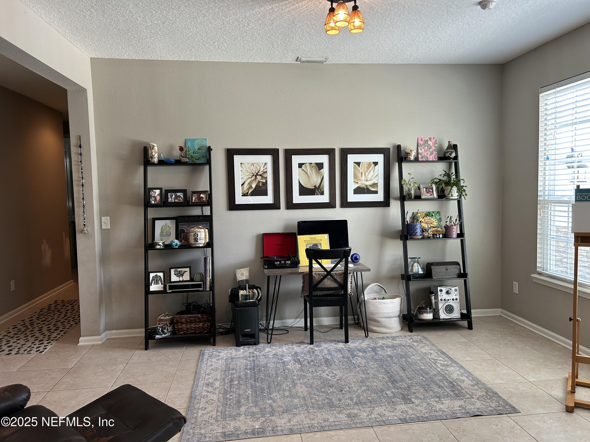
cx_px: 295
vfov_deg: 53.1
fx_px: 443
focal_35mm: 26
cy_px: 221
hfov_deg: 67.3
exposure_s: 1/120
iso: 100
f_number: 1.5
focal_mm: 5.7
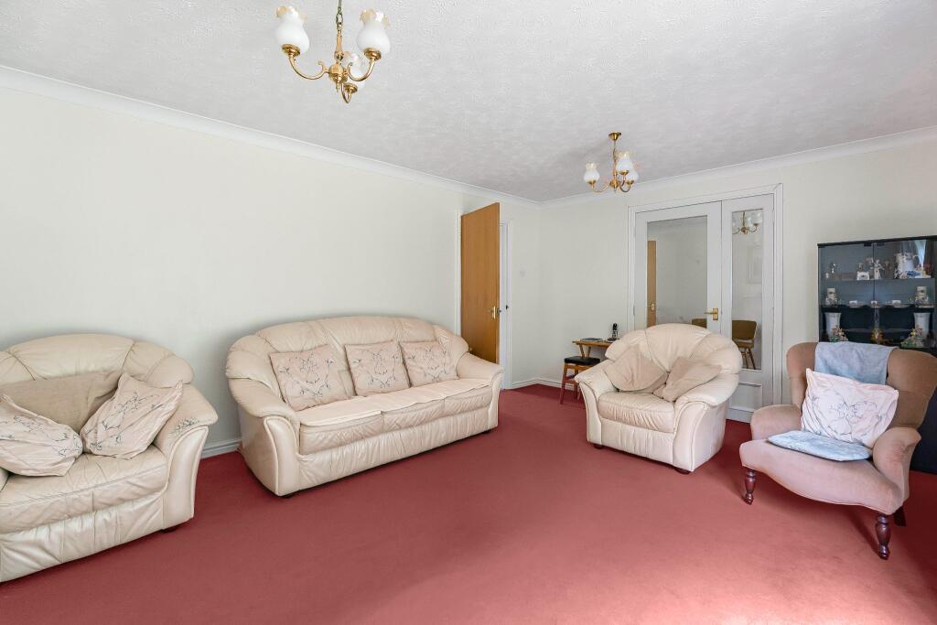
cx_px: 468
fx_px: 416
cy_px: 312
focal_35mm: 16
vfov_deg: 73.8
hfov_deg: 96.7
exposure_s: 1/25
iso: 500
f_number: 5
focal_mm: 16
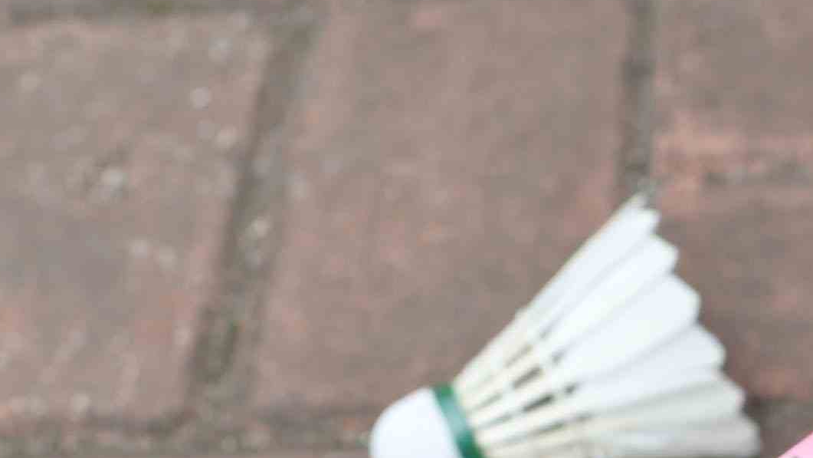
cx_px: 745
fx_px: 3428
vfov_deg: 7.4
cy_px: 846
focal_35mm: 159
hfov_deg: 13.4
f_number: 5.6
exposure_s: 1/320
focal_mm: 35
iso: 200
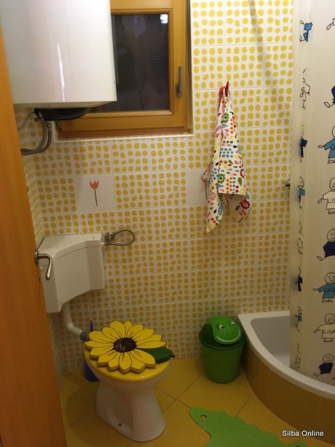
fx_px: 374
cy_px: 224
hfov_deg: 48.2
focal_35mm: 29
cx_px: 168
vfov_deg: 61.7
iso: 250
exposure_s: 1/17
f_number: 2.2
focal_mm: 4.15
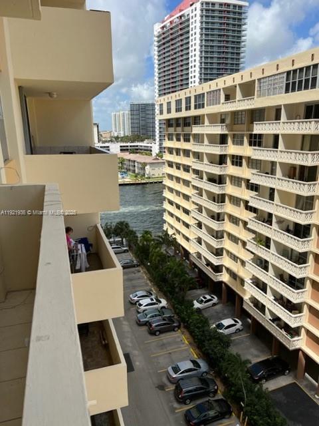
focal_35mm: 26
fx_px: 319
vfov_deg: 67.3
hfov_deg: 53.1
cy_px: 213
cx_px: 160
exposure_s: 1/5882
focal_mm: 5.7
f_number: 1.5
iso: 50
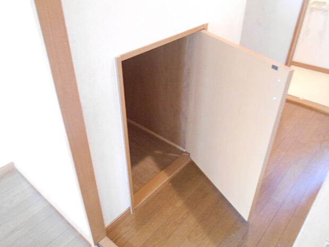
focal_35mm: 27
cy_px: 120
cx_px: 161
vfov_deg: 51.3
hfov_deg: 65.3
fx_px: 257
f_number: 3.2
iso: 800
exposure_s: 1/10
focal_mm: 4.6
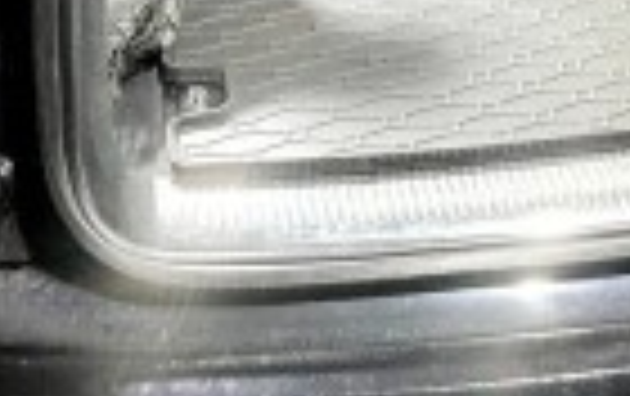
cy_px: -410
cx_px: 747
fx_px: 1496
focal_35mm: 87
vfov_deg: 13.0
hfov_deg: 22.1
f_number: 1.8
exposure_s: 1/25
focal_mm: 5
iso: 1600
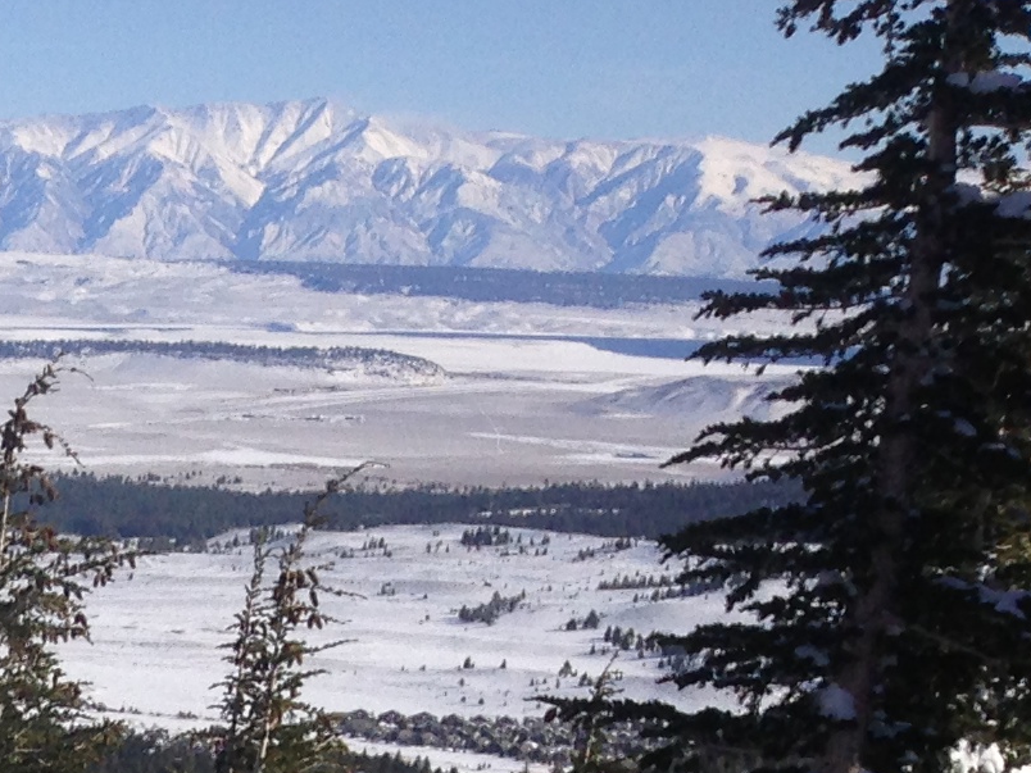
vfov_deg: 10.2
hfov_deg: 13.1
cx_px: -895
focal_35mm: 134
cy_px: 1556
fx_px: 3991
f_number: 2.4
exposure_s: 1/2358
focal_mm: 4.13
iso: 50
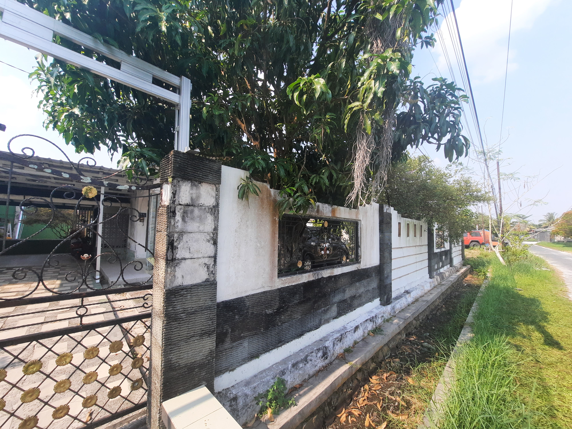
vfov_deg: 89.9
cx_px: 286
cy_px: 214
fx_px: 215
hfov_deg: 106.2
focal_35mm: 13
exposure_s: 1/637
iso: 40
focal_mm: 1.74
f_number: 2.2
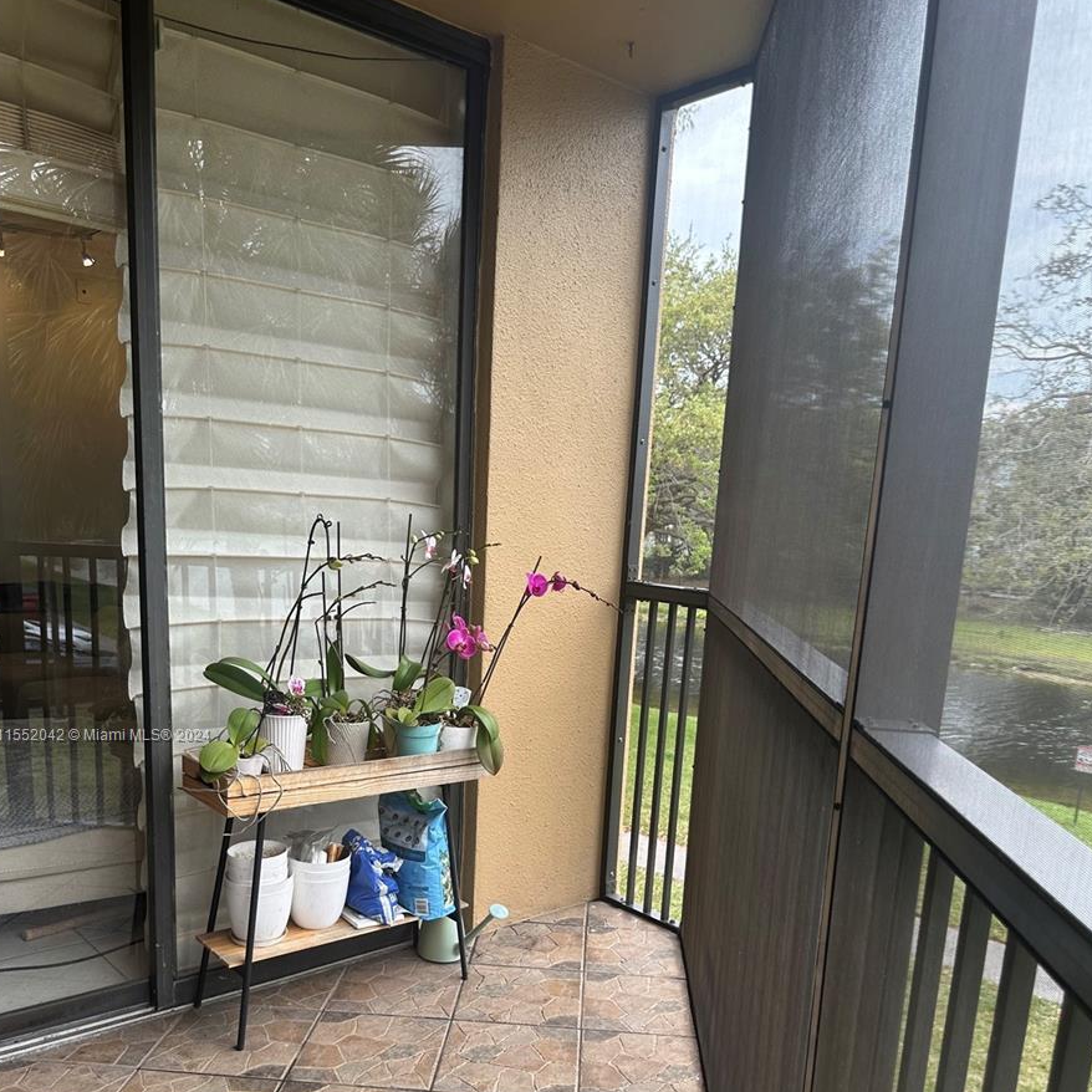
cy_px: 736
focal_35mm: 29
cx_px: 542
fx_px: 1035
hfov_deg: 55.6
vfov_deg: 54.4
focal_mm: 6.86
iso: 80
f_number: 1.78
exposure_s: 1/325
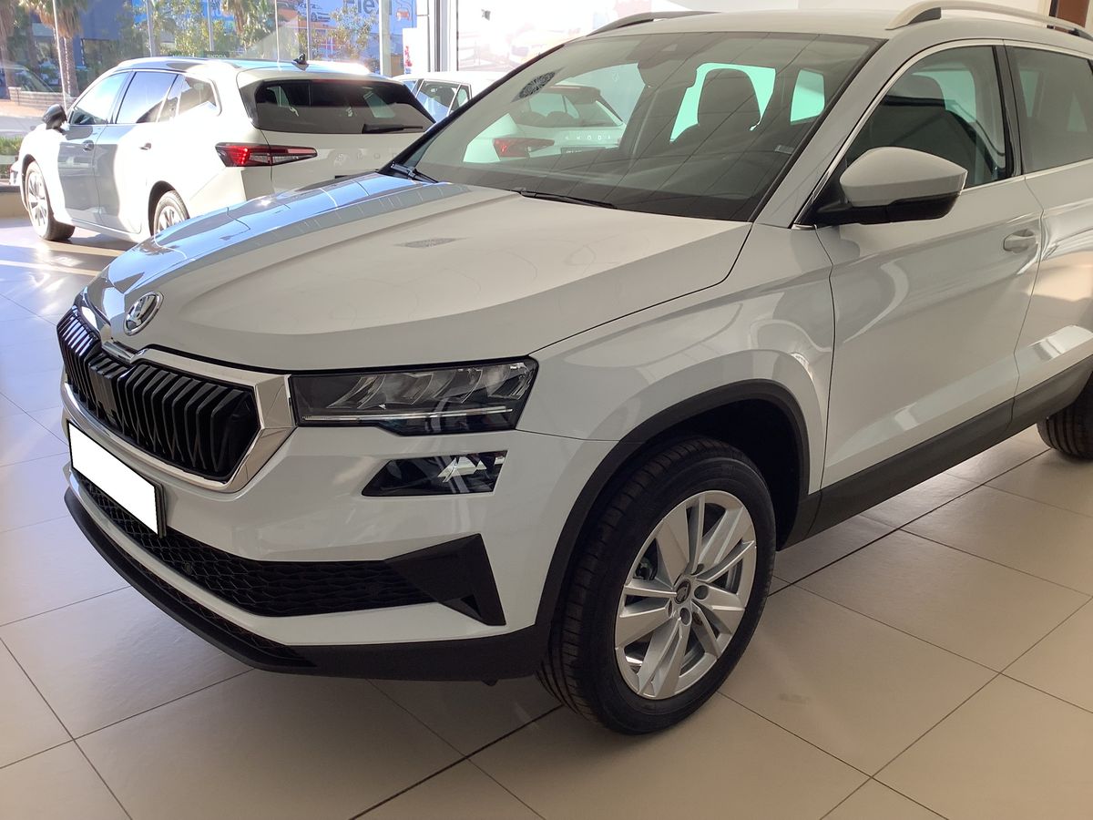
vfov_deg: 45.4
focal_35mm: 31
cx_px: 546
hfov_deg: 58.4
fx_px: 979
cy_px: 410
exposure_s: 1/100
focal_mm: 3.3
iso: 50
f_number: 2.4
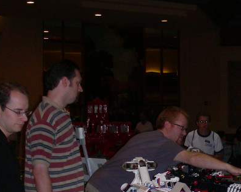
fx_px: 621
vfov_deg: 17.6
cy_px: 132
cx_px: 187
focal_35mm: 87
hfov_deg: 21.7
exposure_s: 1/60.1
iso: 200
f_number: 3.5
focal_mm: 7.4
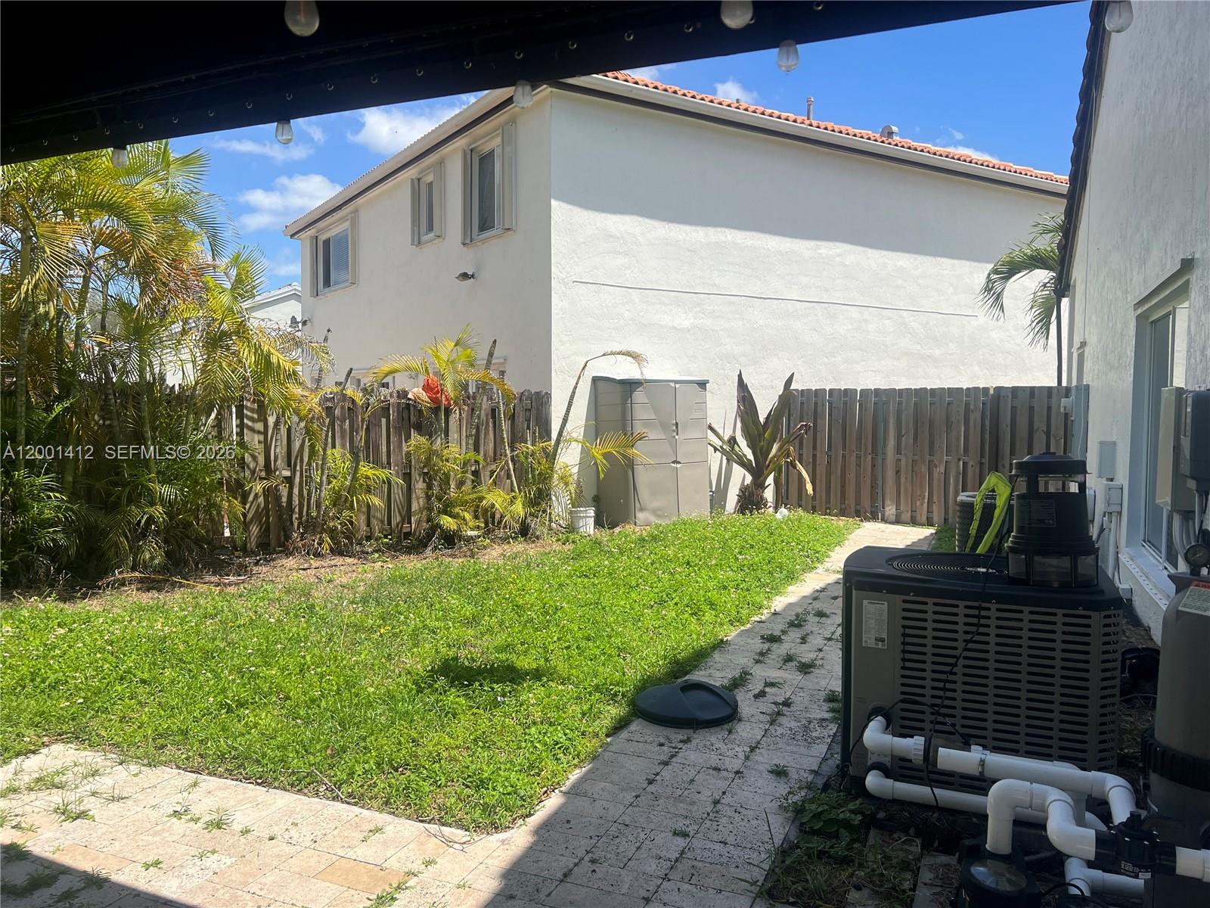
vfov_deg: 53.1
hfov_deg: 67.3
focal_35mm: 26
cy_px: 454
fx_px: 909
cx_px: 605
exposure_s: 1/4274
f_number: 1.5
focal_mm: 5.7
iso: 50
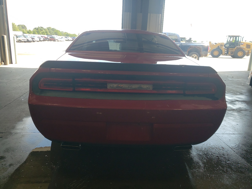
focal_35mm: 26
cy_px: 94
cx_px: 126
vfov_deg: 53.1
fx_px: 189
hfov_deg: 67.3
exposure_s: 1/417
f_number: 1.5
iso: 50
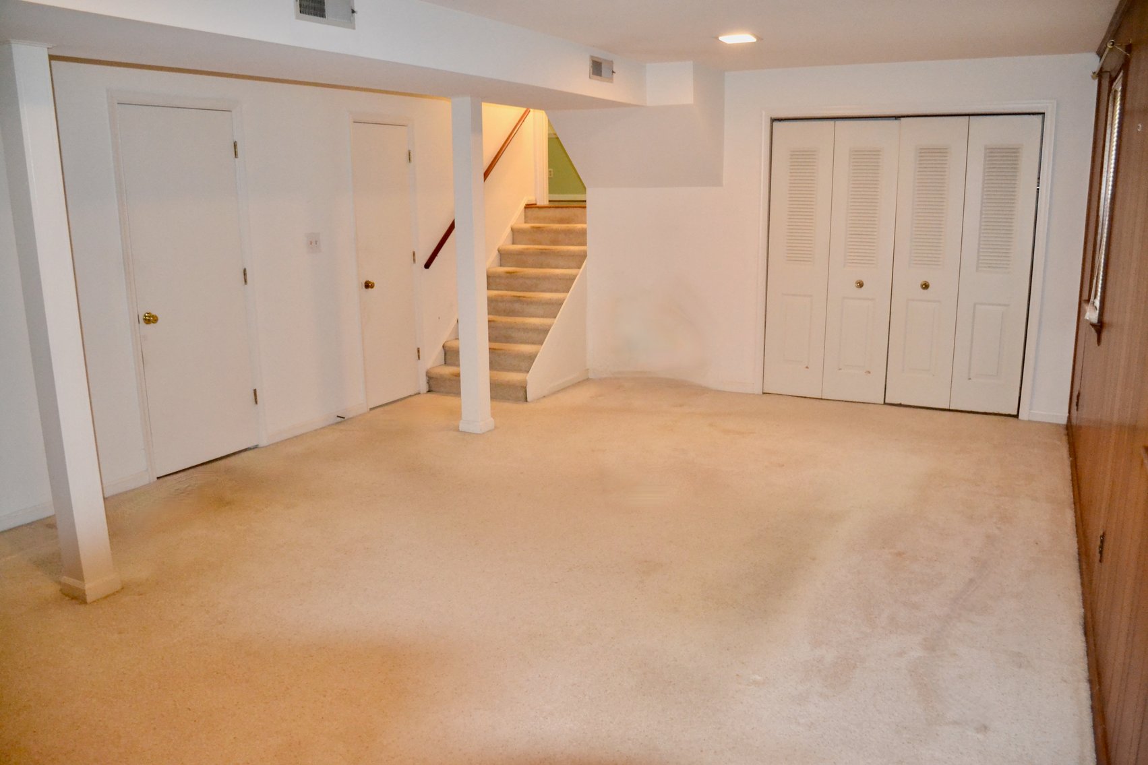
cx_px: 574
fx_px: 861
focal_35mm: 27
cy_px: 382
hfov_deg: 67.4
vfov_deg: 47.9
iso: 3200
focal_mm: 18
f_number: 3.5
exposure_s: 1/60
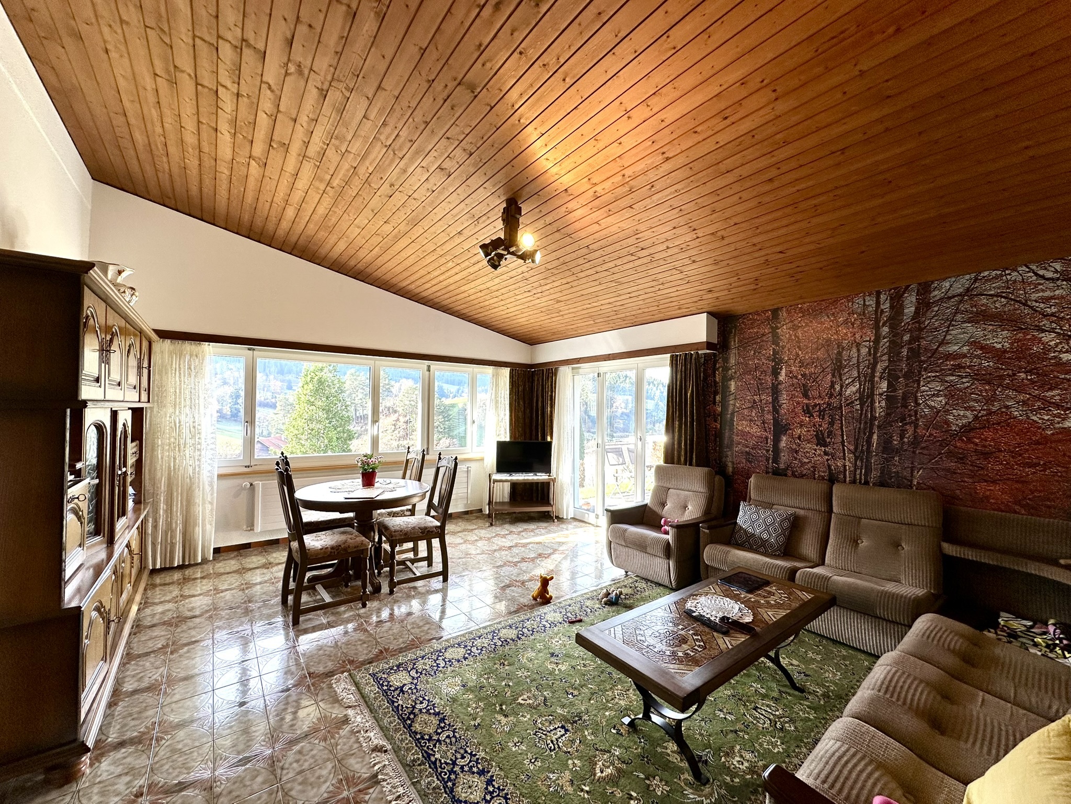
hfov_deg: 102.1
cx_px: 536
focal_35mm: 14
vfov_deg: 85.7
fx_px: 433
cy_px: 402
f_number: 2.2
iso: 50
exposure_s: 1/100
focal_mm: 2.22
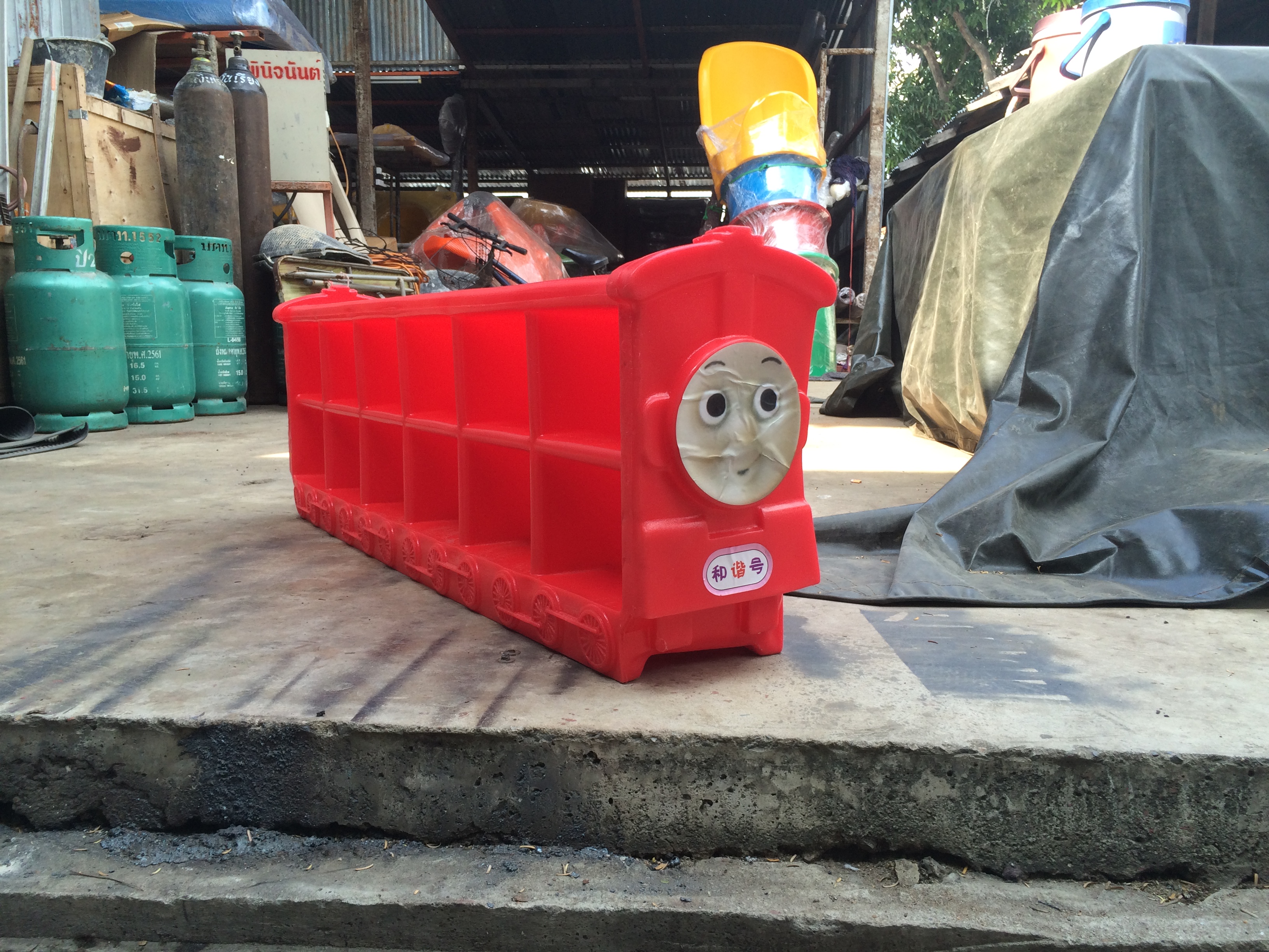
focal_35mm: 29
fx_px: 1063
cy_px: 476
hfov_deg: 61.7
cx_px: 634
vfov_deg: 48.2
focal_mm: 4.15
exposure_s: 1/211
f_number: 2.2
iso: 32
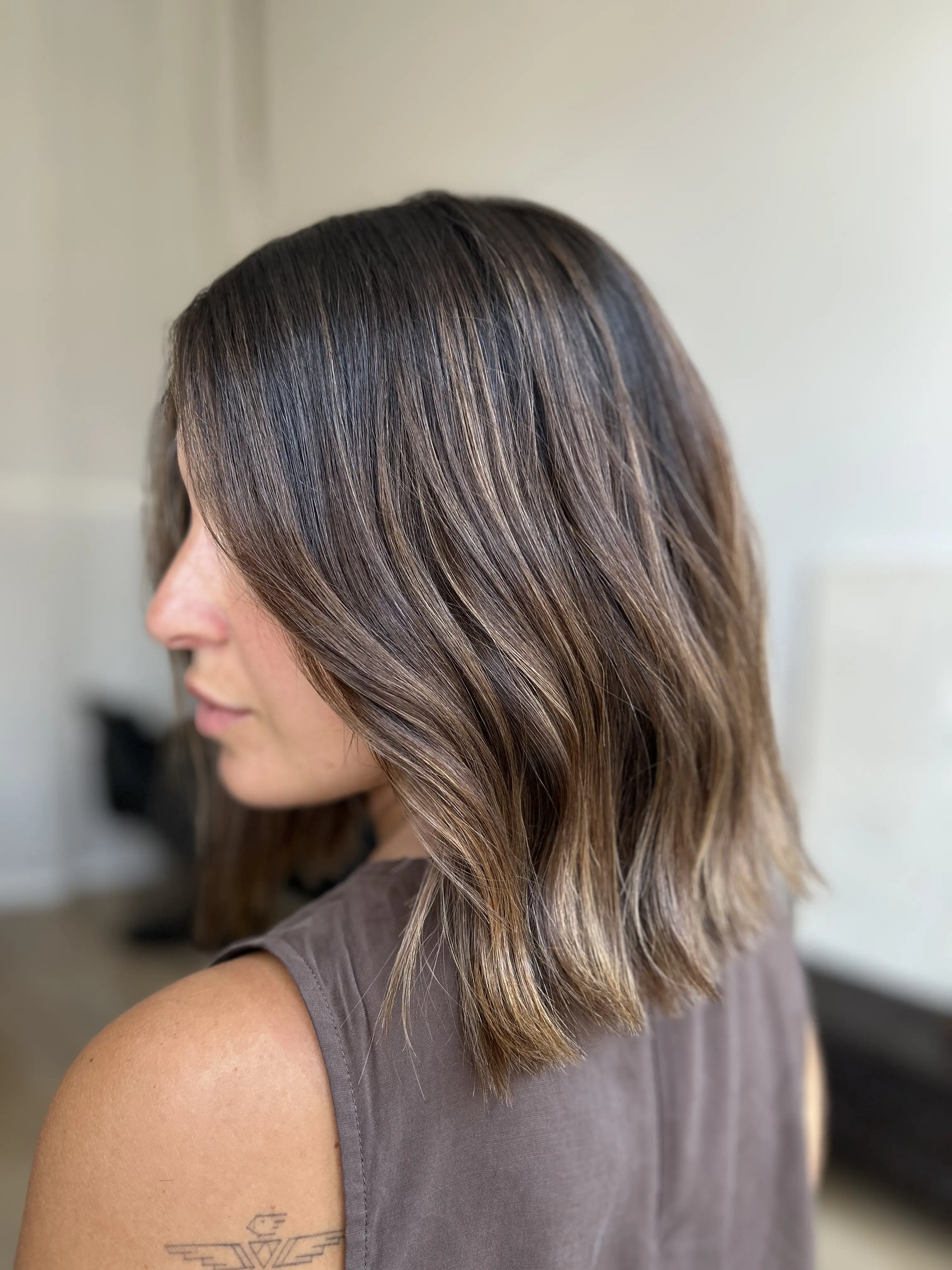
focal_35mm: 26
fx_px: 953
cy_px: 635
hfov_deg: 53.1
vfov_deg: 67.3
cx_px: 476
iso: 80
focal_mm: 5.7
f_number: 1.5
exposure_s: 1/121
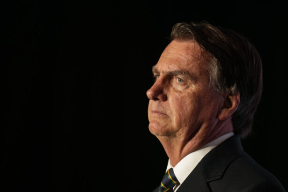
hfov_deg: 5.2
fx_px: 3200
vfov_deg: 3.4
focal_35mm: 400
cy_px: 96
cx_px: 144
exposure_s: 1/400
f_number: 2.8
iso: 2000
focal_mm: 400
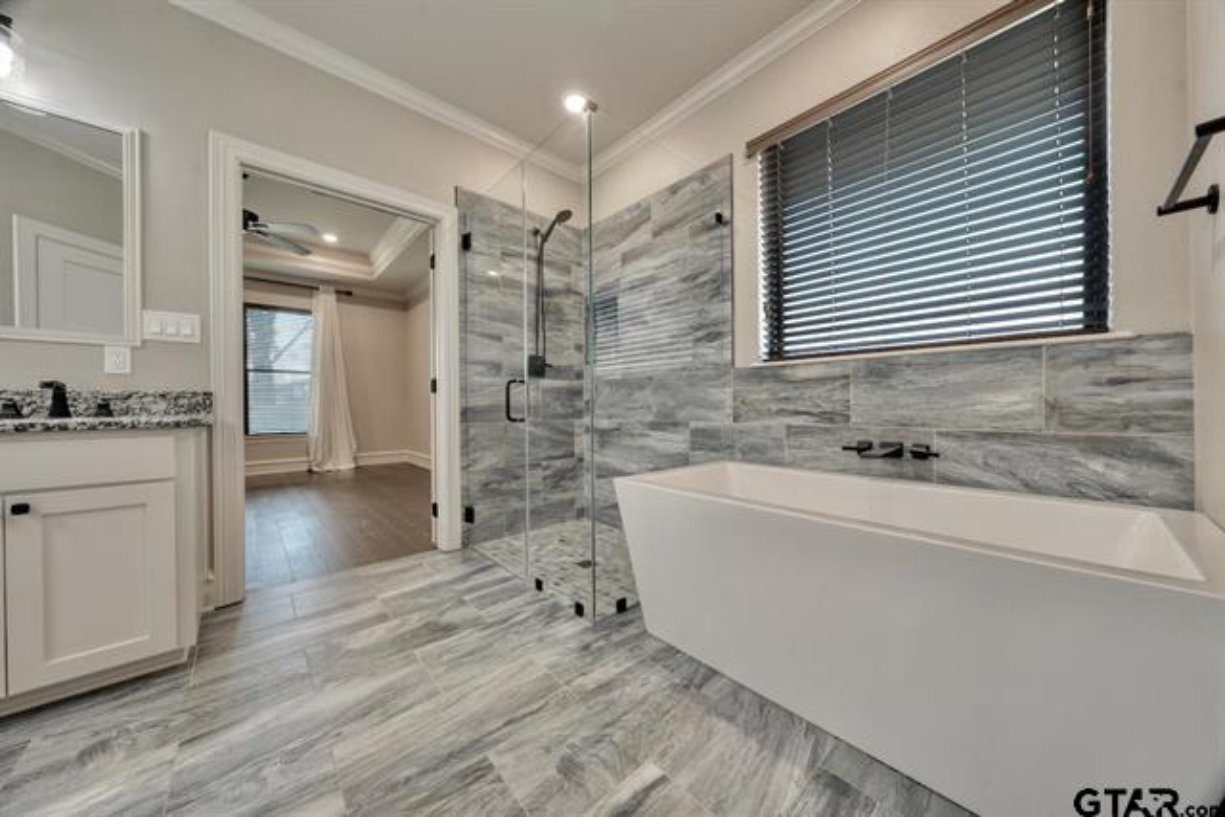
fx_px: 408
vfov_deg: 90.0
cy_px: 408
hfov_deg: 112.6
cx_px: 612
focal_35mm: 12
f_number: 8
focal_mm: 12
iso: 640
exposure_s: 1/4
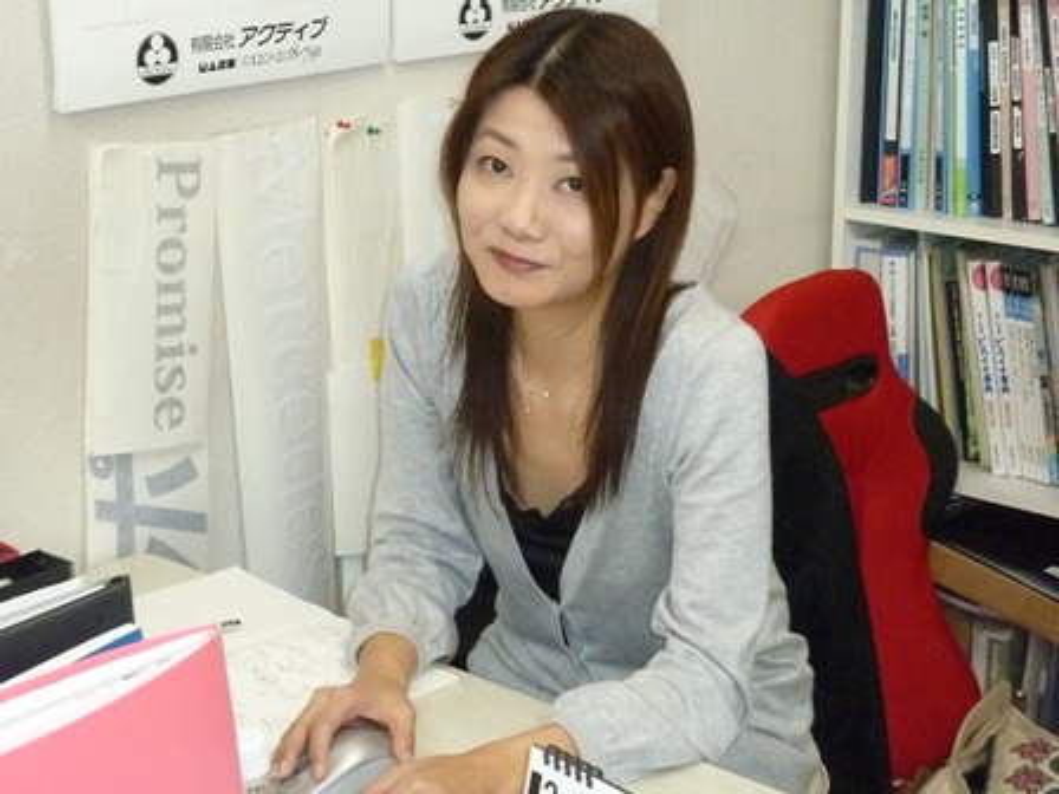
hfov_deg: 30.3
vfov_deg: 22.9
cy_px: 397
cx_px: 530
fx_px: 1958
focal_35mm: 64
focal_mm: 10.6
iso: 1600
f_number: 3.8
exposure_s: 1/160
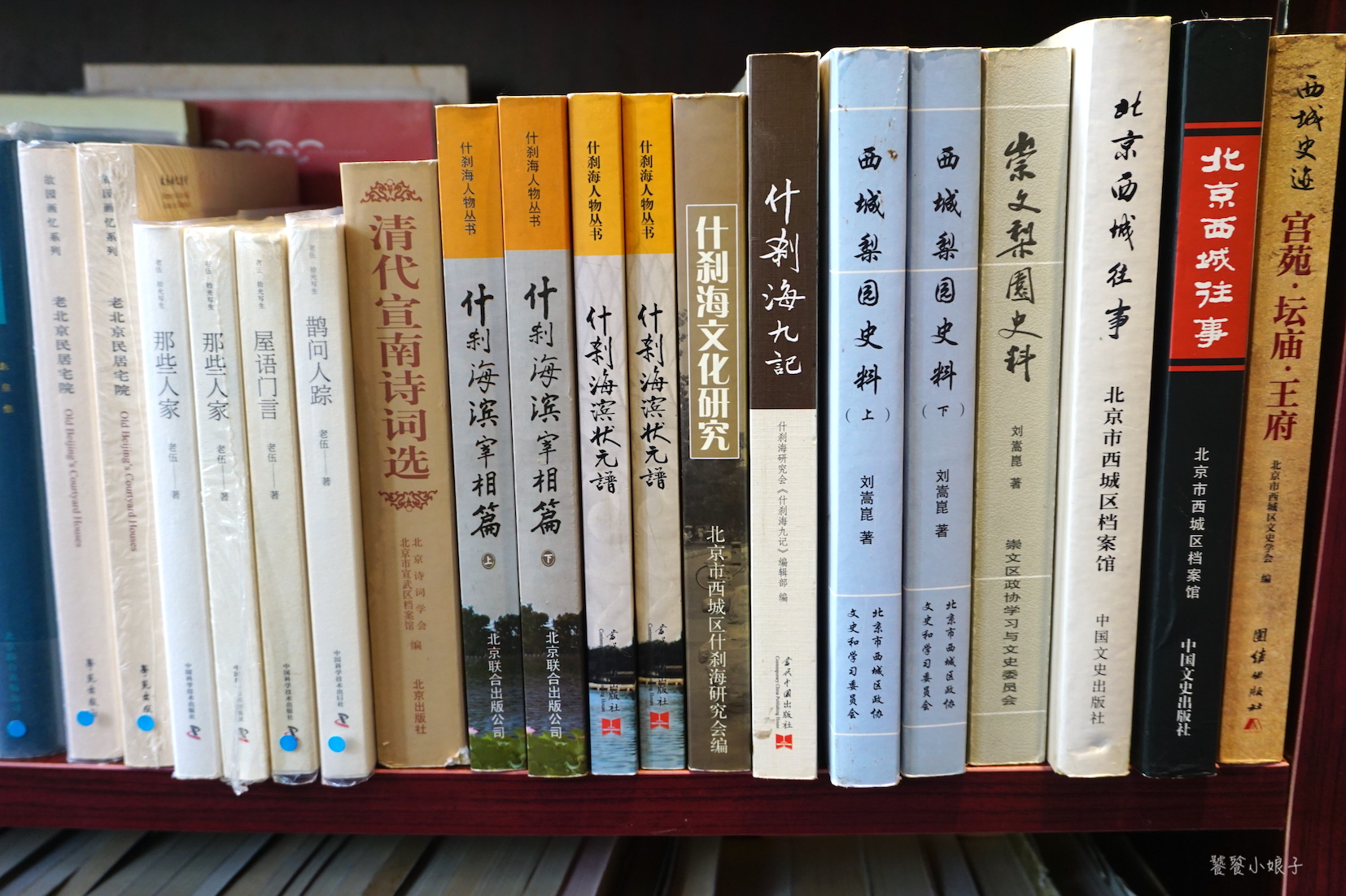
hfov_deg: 57.2
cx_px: 673
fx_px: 1234
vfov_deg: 40.0
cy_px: 448
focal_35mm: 33
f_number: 4
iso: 500
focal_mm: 22
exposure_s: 1/60
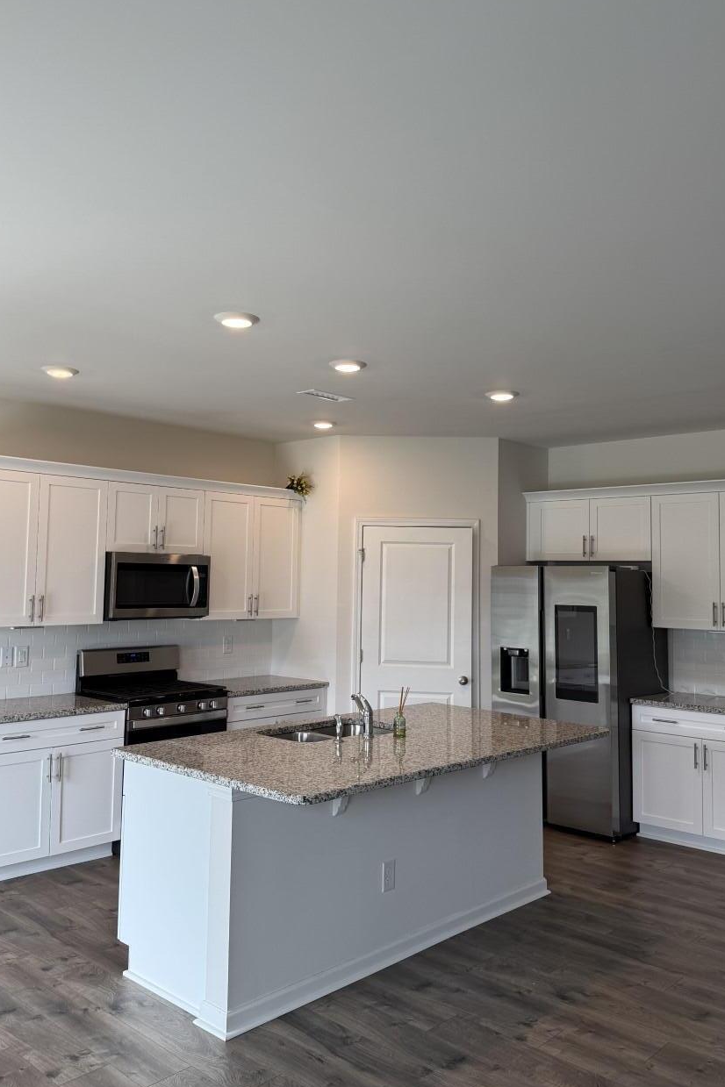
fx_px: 876
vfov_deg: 63.6
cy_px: 523
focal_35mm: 29
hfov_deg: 44.9
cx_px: 339
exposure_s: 1/120
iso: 64
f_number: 1.78
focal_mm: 6.76
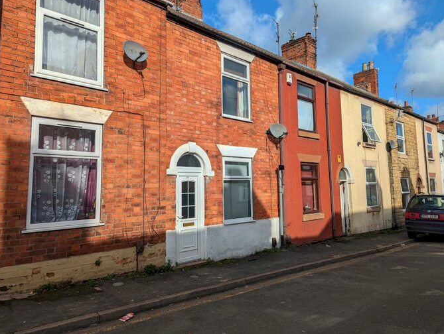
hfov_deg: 69.3
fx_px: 321
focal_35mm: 25
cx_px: 215
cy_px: 161
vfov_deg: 55.0
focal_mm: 6.81
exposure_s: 1/2695
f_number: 1.85
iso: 40
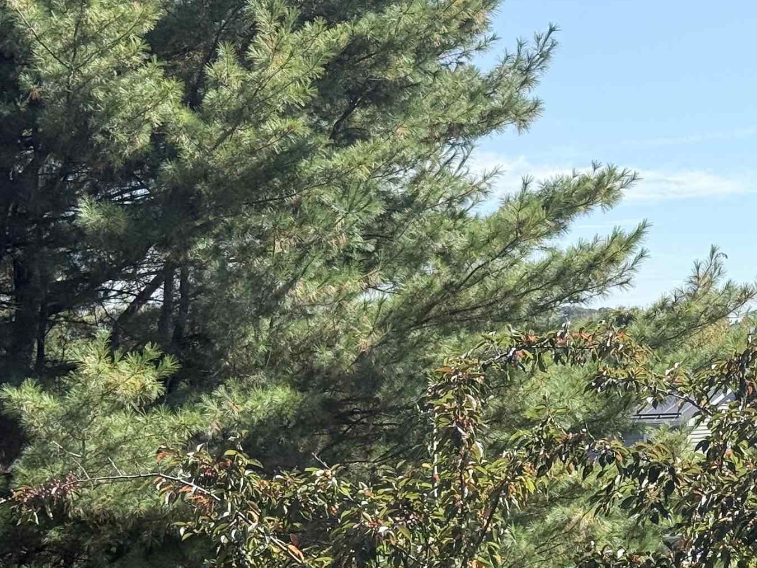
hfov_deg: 17.7
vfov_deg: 13.6
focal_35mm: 109
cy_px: 306
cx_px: 717
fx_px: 2384
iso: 64
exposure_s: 1/2865
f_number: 1.78
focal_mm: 6.76
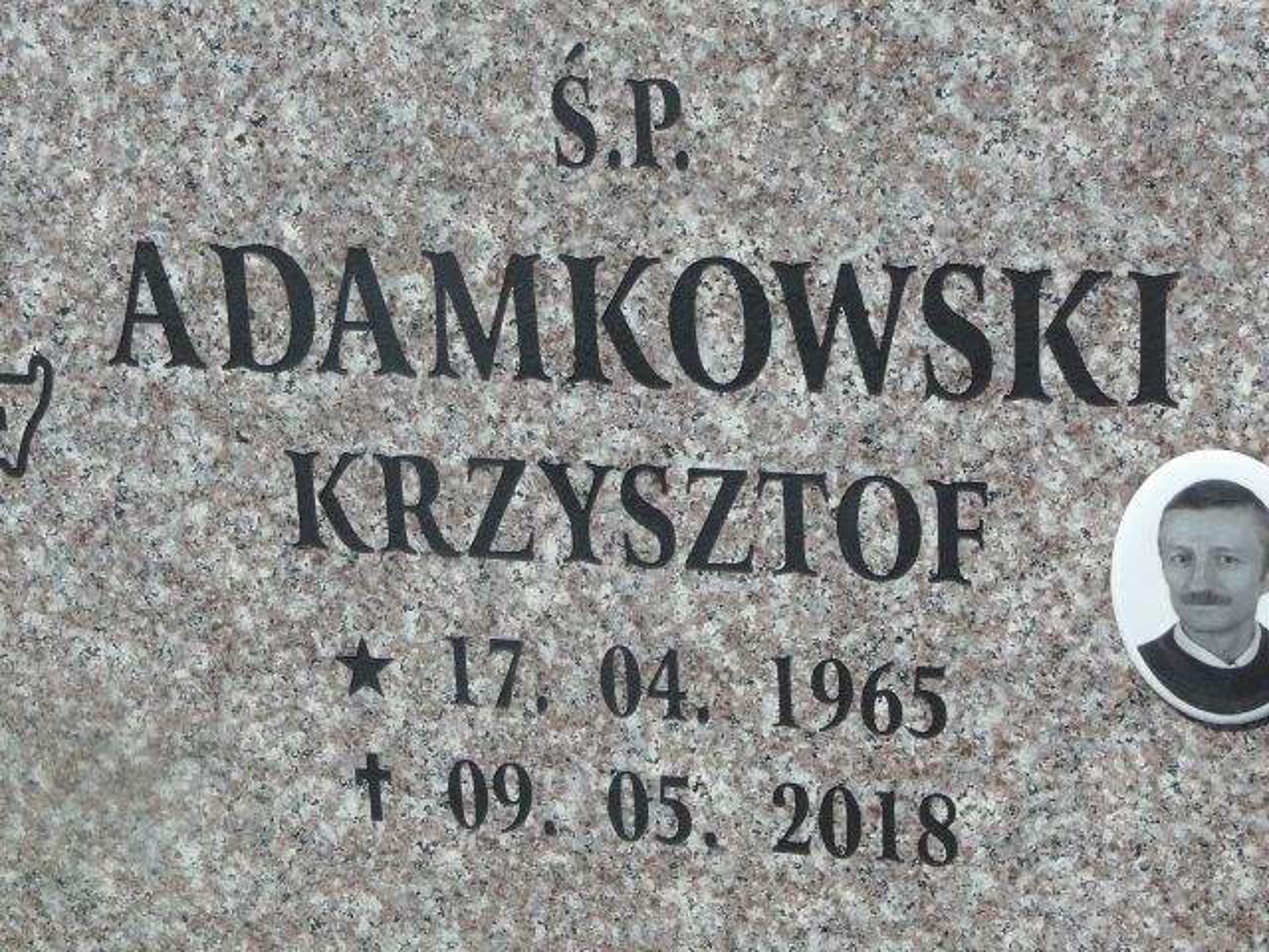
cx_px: 634
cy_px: 476
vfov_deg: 17.0
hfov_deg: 22.5
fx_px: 3189
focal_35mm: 87
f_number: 6.3
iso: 80
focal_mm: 13
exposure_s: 1/400
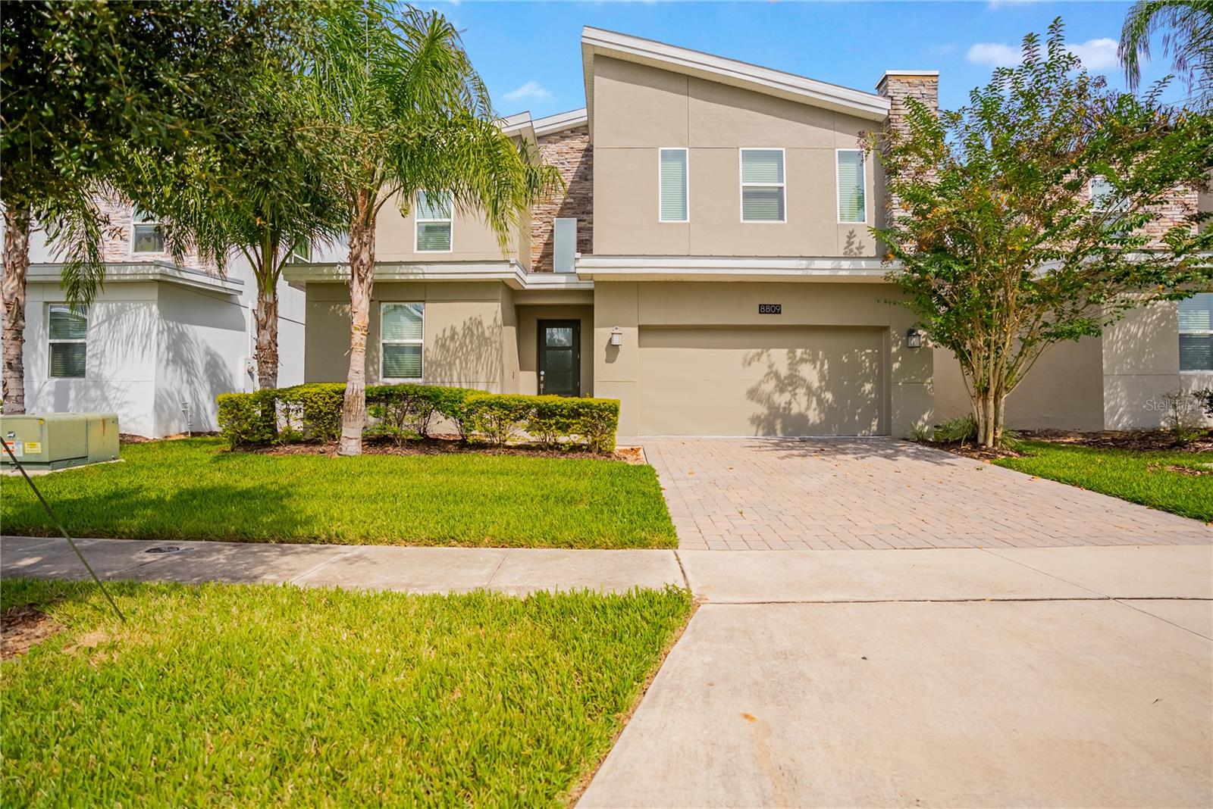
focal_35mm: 16
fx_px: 539
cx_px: 606
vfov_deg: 73.8
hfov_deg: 96.7
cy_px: 404
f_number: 2.8
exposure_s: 1/8000
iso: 160
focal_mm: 16
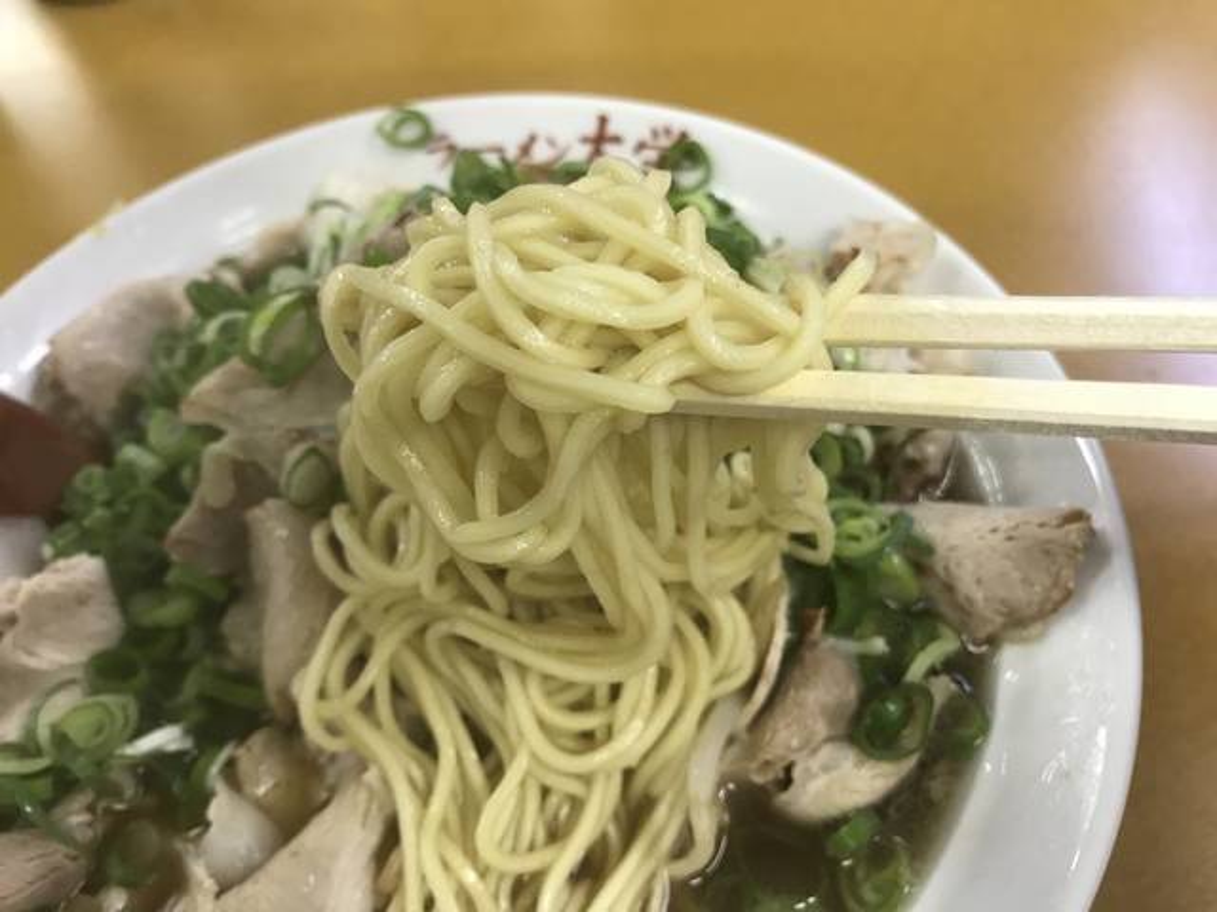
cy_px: 456
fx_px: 984
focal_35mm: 28
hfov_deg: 63.4
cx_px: 608
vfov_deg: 49.7
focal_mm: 3.99
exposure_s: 1/24
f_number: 1.8
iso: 40
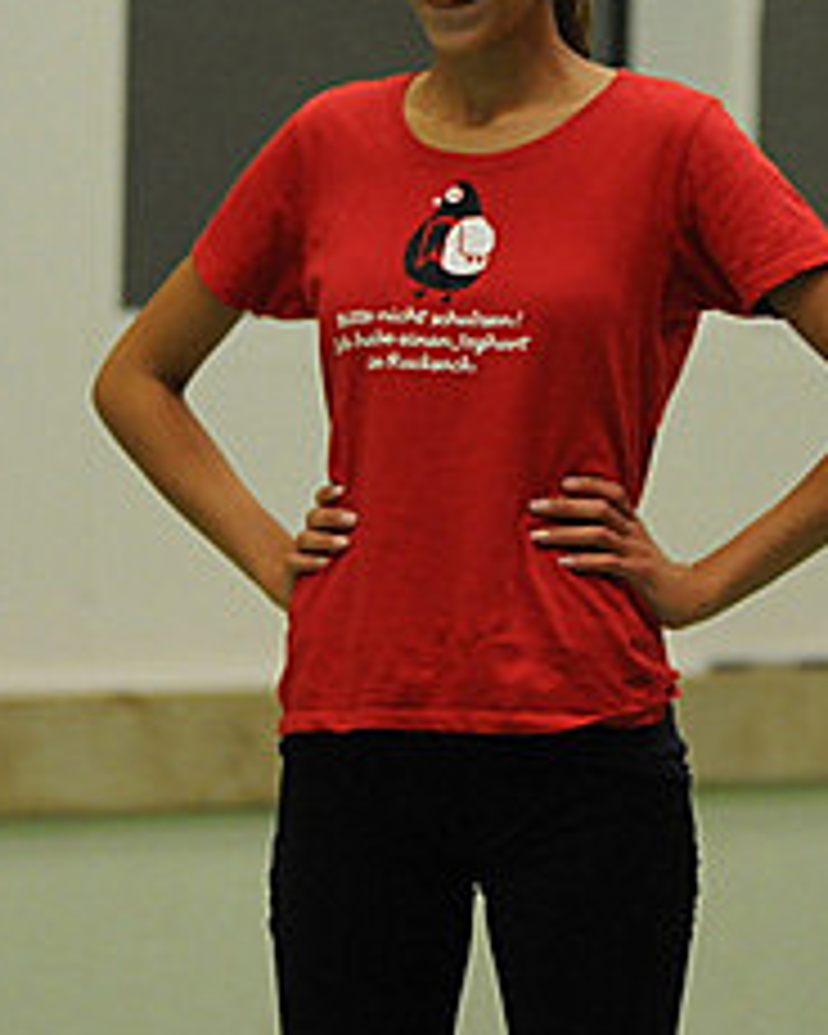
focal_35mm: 448
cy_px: 182
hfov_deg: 3.5
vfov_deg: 4.3
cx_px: 747
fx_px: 13723
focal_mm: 122
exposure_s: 1/200
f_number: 2.8
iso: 1000
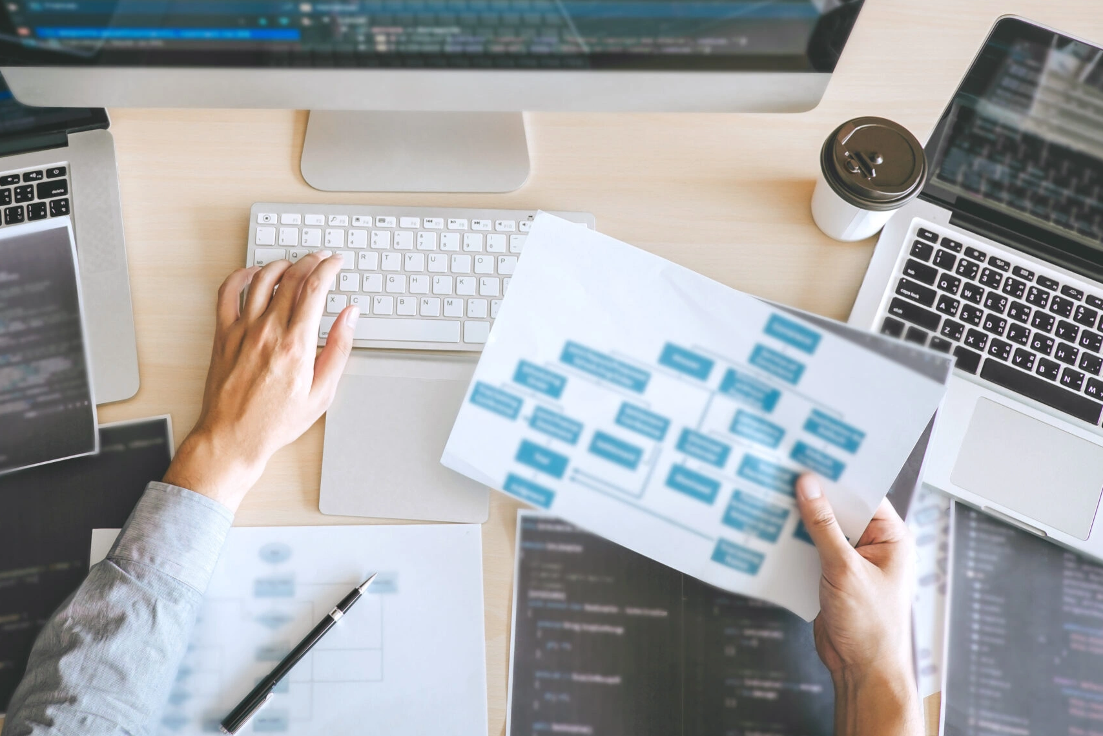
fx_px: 1379
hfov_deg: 43.2
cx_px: 411
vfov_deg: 29.5
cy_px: 209
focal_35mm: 45
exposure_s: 1/80
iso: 400
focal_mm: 20.5
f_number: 3.2
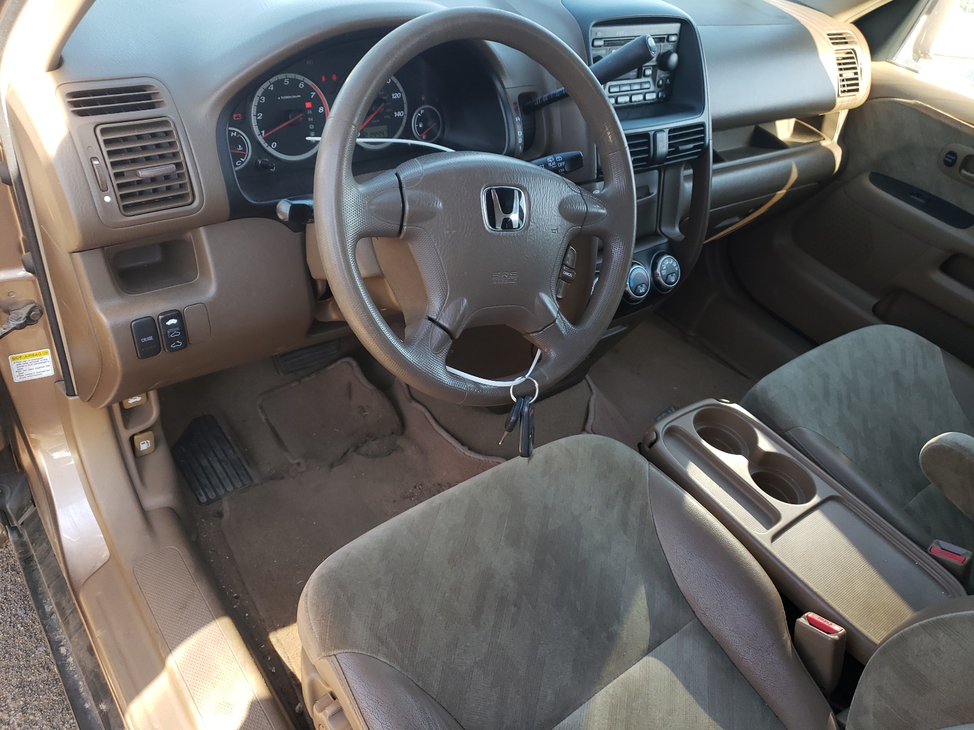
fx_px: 732
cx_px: 487
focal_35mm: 26
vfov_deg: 53.1
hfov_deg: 67.3
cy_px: 365
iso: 56
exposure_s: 1/120
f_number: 1.5
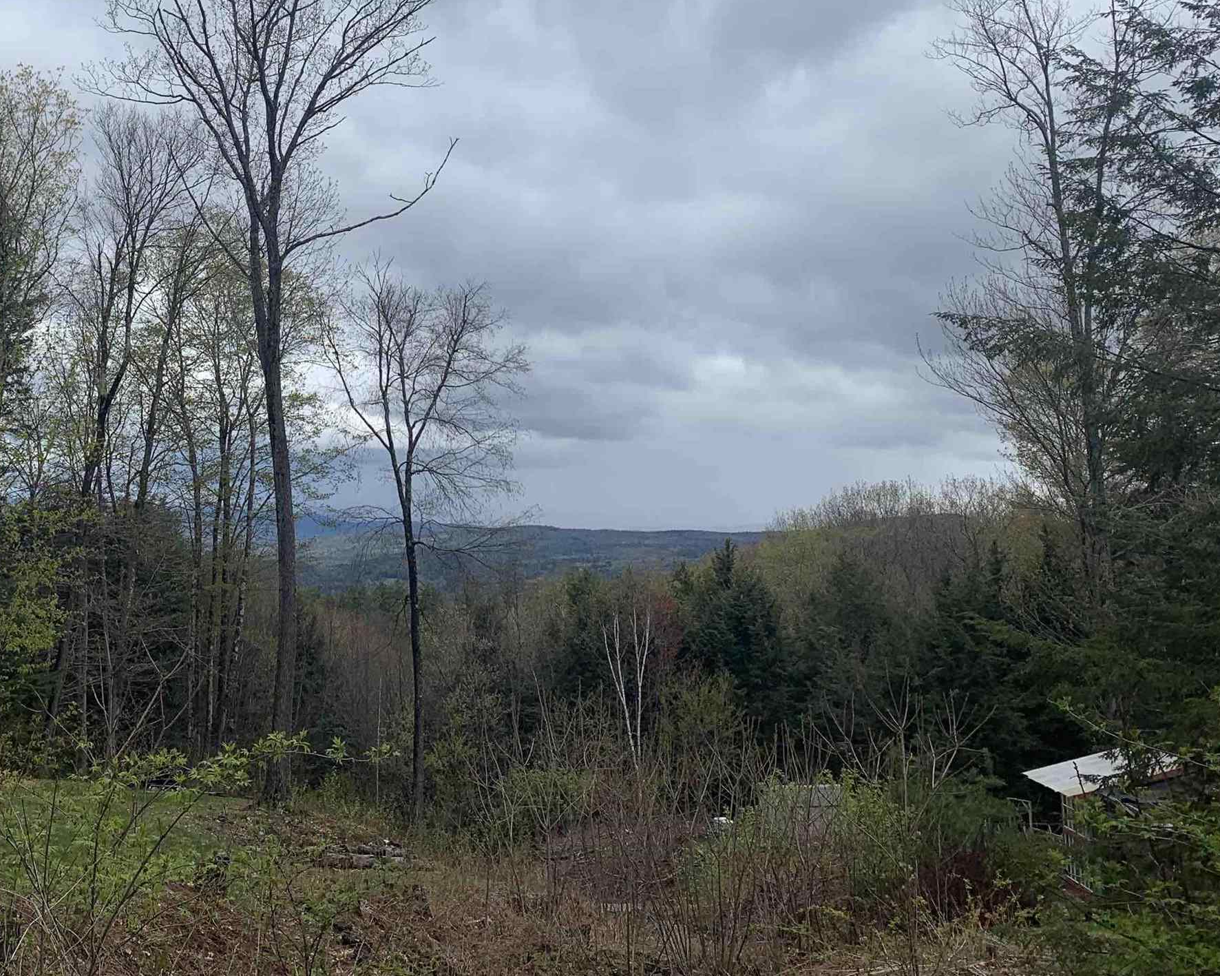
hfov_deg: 41.0
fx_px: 1588
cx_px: 336
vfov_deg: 33.3
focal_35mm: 44
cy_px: 218
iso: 25
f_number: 1.8
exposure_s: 1/2755
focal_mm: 4.25
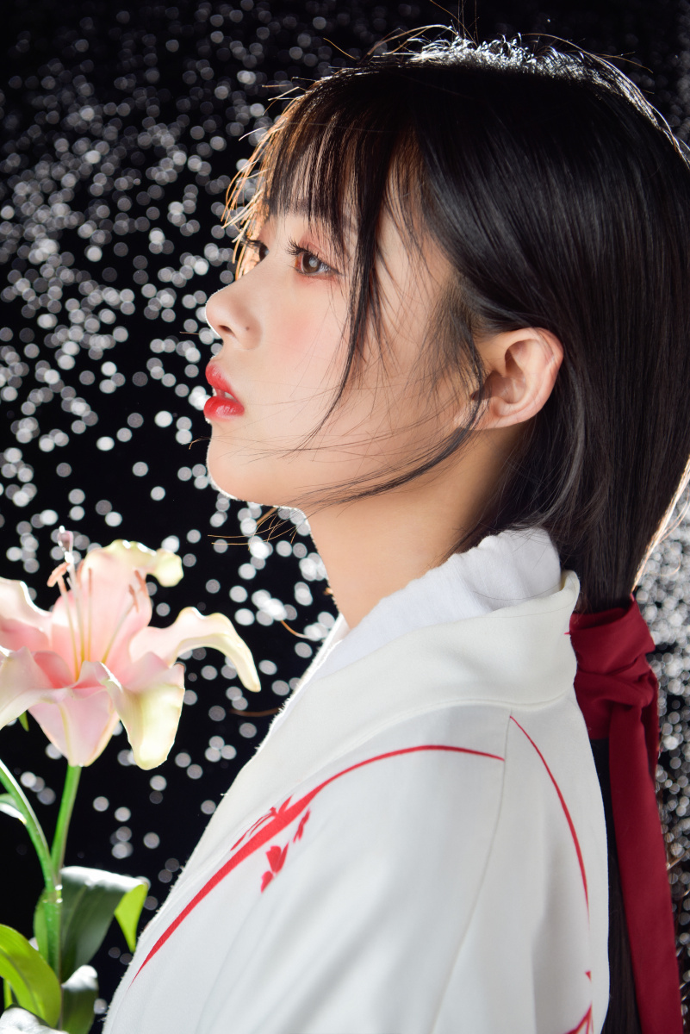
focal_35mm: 52
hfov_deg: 26.0
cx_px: 345
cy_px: 517
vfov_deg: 38.2
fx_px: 1494
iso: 64
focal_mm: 52
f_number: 4.5
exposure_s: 1/125
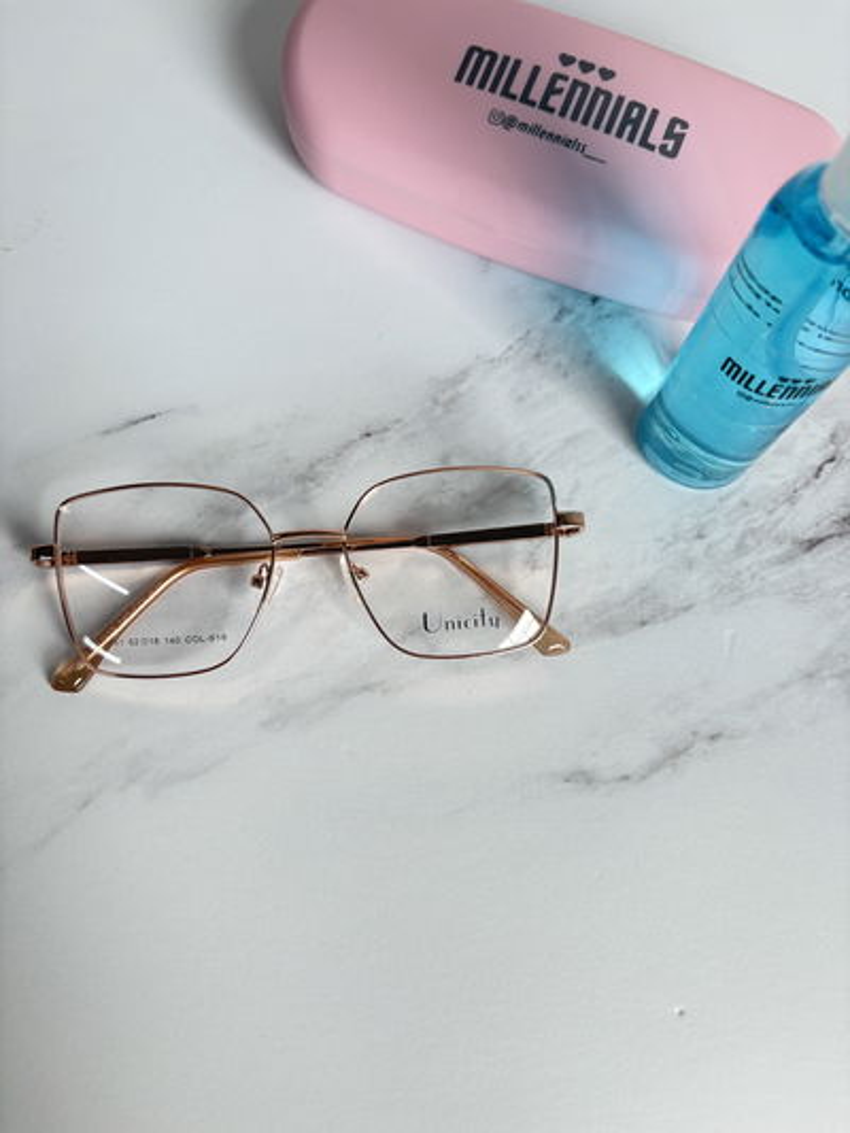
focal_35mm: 26
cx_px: 425
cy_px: 566
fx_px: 851
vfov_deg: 67.3
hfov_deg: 53.1
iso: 40
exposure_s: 1/122
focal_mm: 5.96
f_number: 1.6
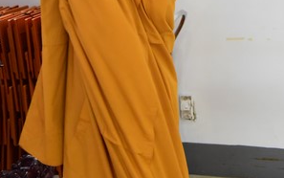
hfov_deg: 17.9
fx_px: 898
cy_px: -77
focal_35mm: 116
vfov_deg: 10.9
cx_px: 113
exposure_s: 1/125
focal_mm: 52
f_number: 5.6
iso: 8000
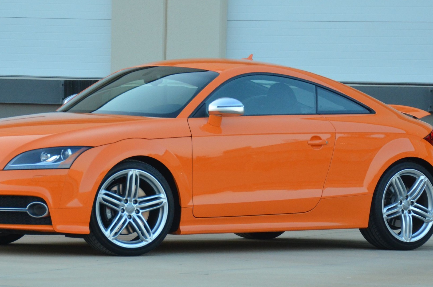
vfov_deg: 5.6
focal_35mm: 243
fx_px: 2914
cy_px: 124
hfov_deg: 8.5
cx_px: 196
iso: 1600
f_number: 5.3
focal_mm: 105
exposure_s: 1/400
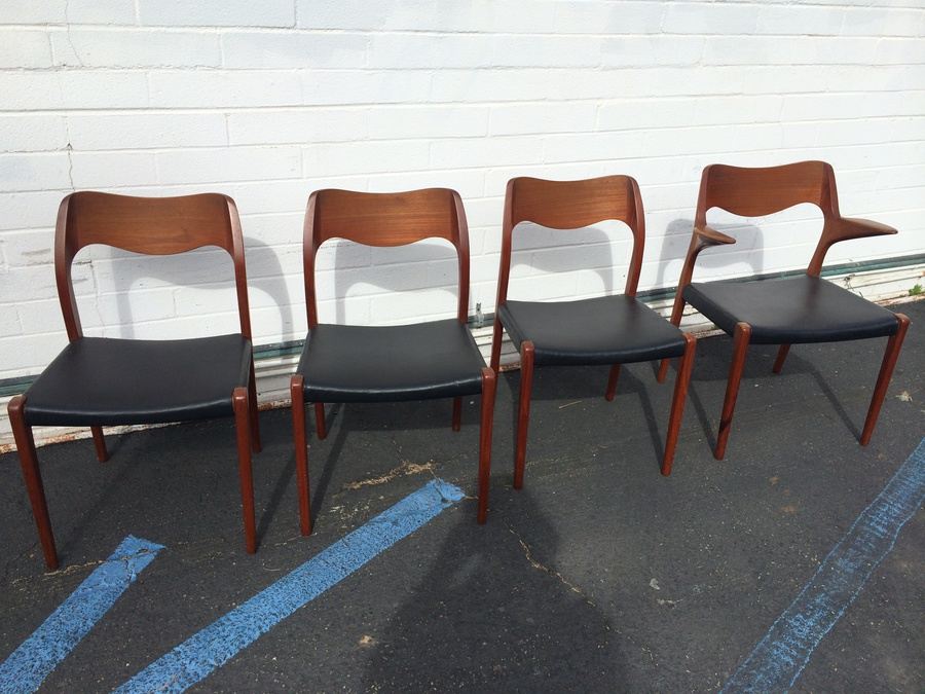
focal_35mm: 30
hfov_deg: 60.0
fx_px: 802
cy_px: 347
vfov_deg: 46.8
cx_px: 462
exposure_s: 1/2564
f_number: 2.2
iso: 32
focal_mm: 4.12
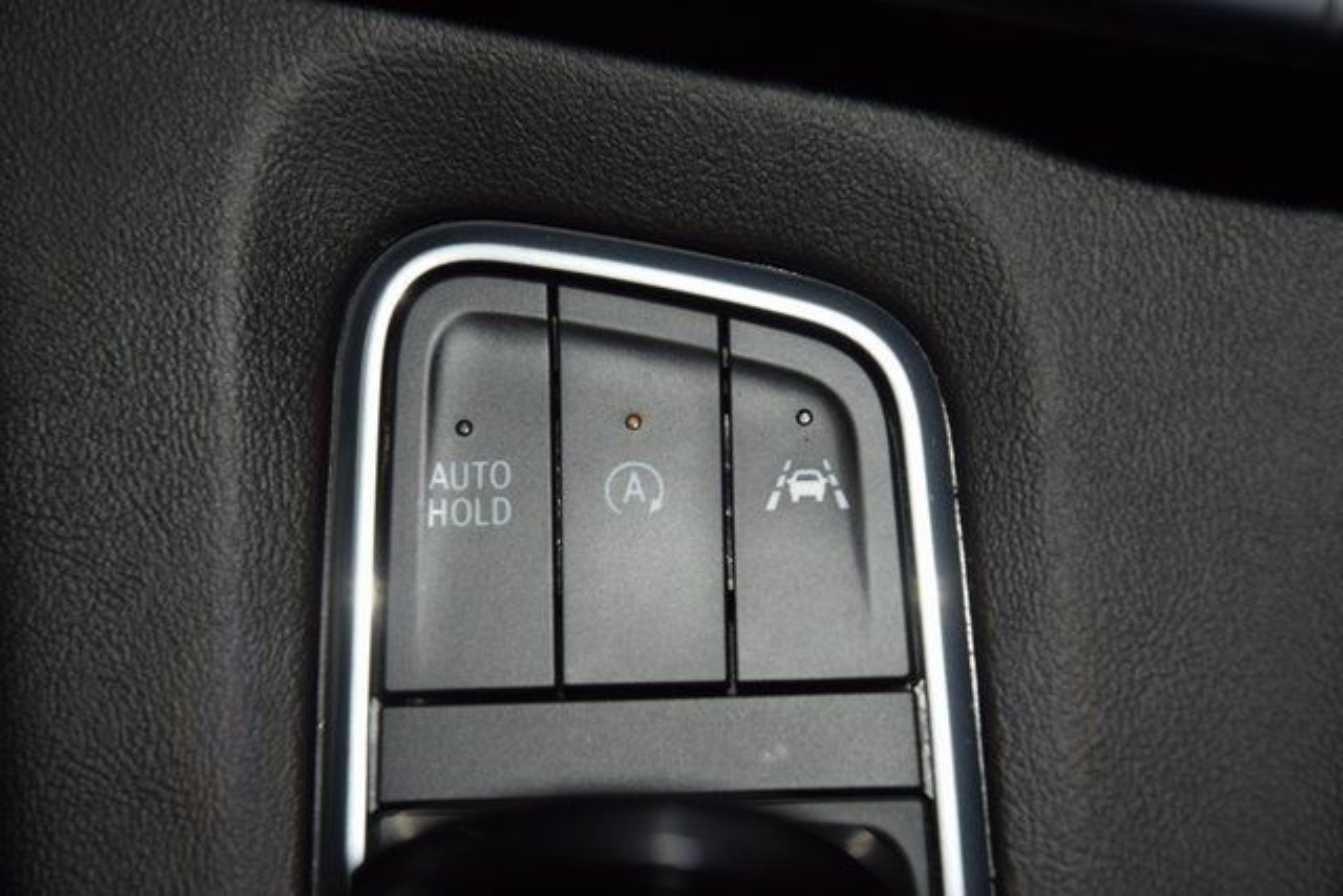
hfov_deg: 19.5
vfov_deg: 13.0
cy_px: 448
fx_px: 3918
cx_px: 672
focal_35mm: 105
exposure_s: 1/125
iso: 100
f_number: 8
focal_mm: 70
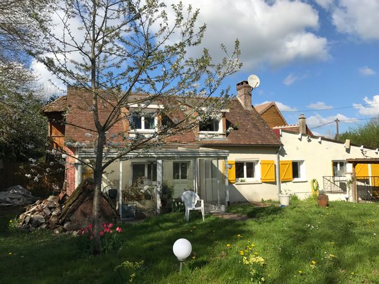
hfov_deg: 63.4
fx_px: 307
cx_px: 190
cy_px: 142
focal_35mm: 28
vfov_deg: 49.7
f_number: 1.8
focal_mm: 3.99
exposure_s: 1/2740
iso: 20
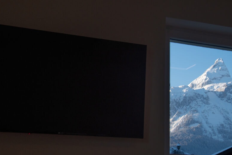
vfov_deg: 21.6
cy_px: 78
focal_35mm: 63
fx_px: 406
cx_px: 129
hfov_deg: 31.9
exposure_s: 1/200
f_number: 5.6
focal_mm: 32
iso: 100
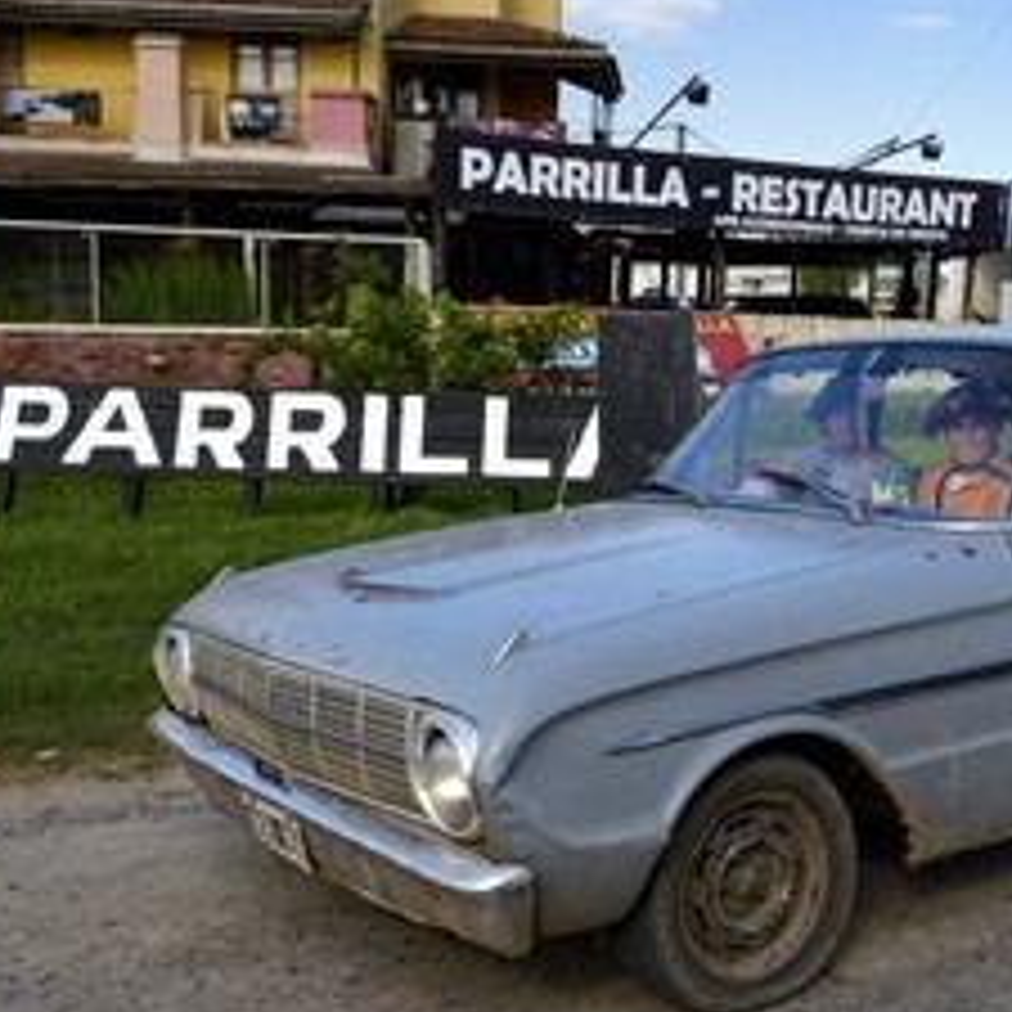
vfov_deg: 36.7
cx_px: 738
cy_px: 585
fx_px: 1521
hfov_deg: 36.1
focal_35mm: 46
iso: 400
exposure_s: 1/400
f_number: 11
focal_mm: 29
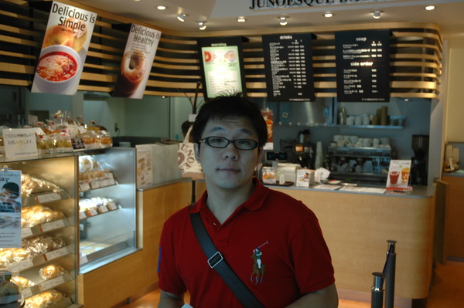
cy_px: 154
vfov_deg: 30.8
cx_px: 232
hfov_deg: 45.0
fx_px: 560
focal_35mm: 44
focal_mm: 29
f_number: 4
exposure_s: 1/25
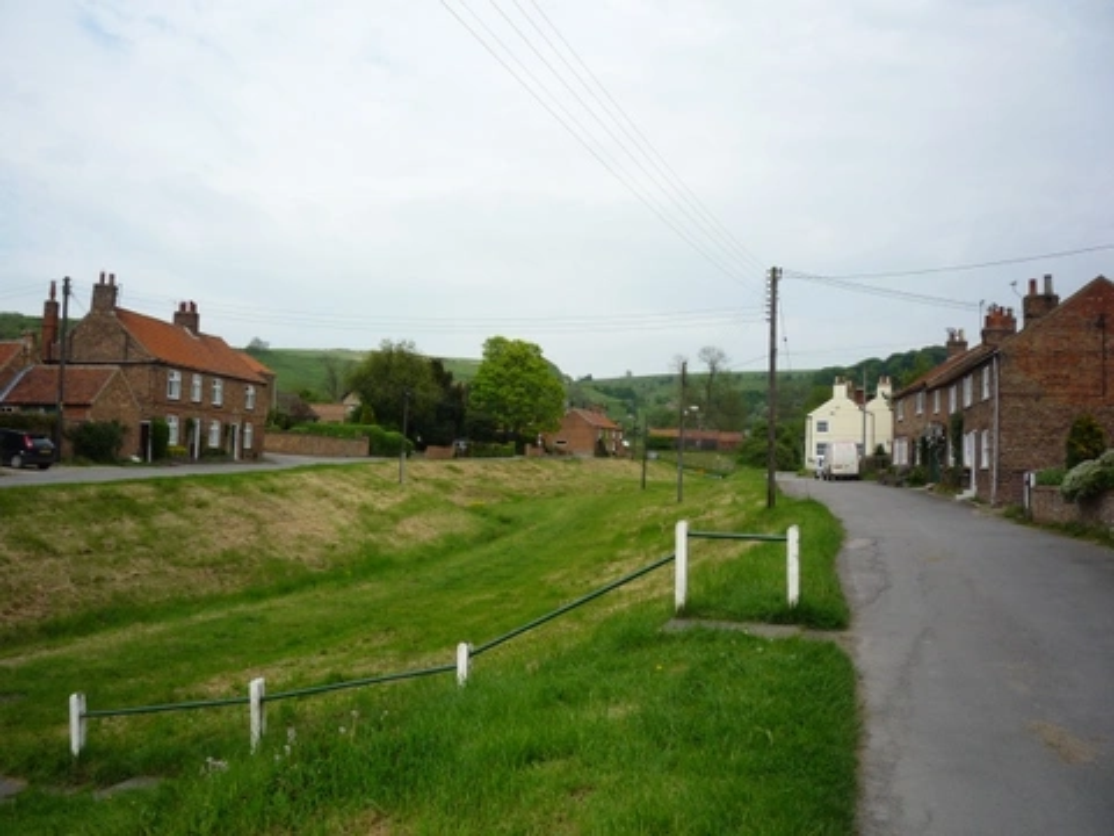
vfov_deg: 44.2
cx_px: 557
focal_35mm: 32
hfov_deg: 56.8
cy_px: 418
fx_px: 1030
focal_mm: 5.2
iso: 100
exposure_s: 1/500
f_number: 4.5
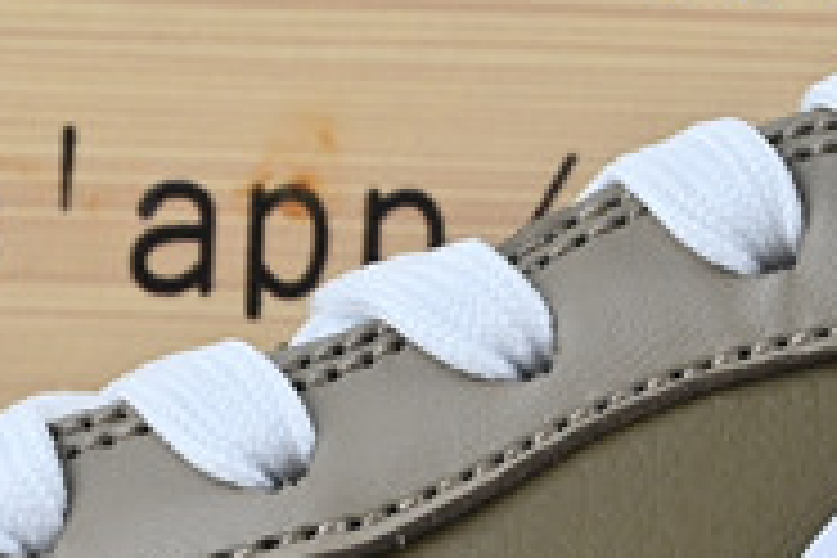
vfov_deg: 4.0
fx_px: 7886
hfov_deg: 6.1
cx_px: 891
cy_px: 693
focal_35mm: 339
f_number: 7.1
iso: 100
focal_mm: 35
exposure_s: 1/30
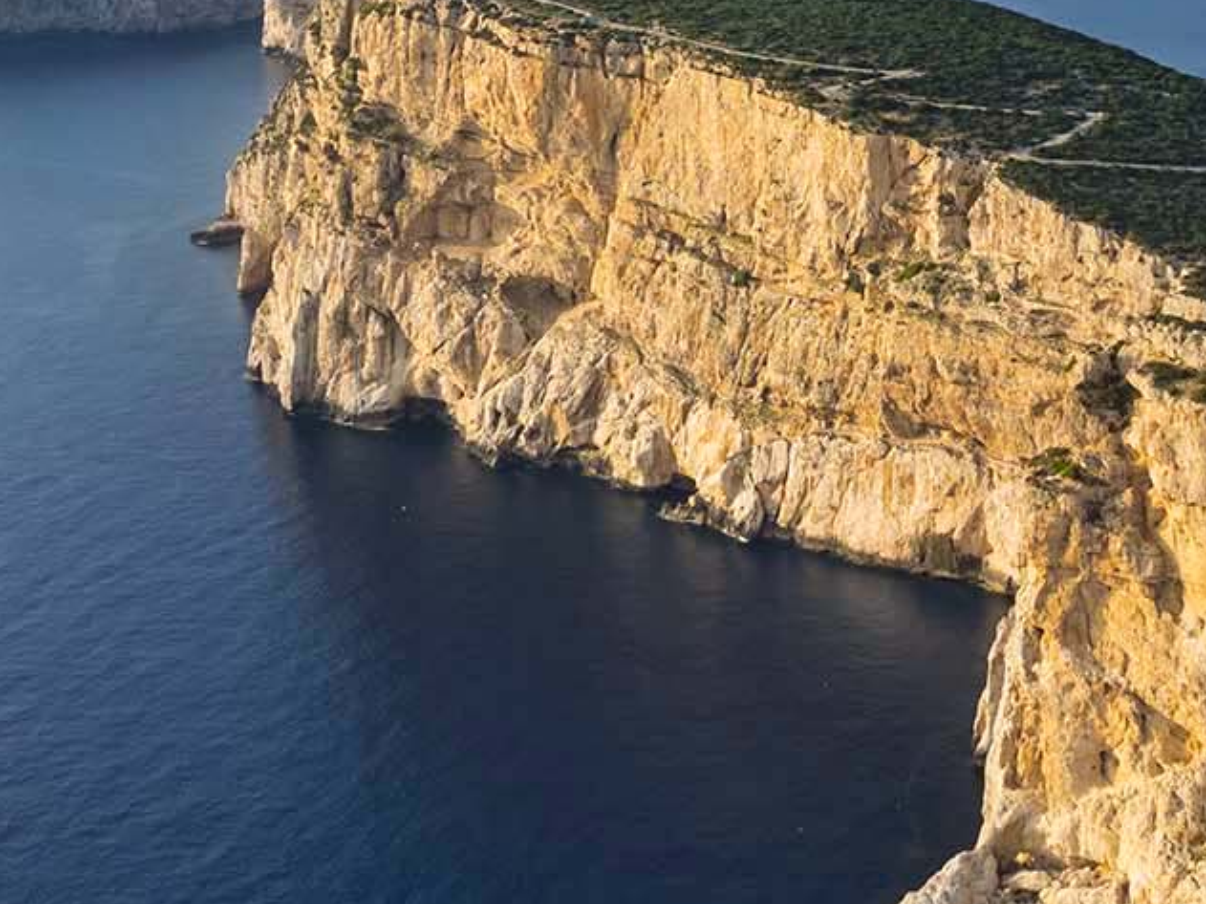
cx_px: 818
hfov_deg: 26.5
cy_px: 199
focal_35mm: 73
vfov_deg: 20.0
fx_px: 2543
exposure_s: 1/800
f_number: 4
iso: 100
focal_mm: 12.29
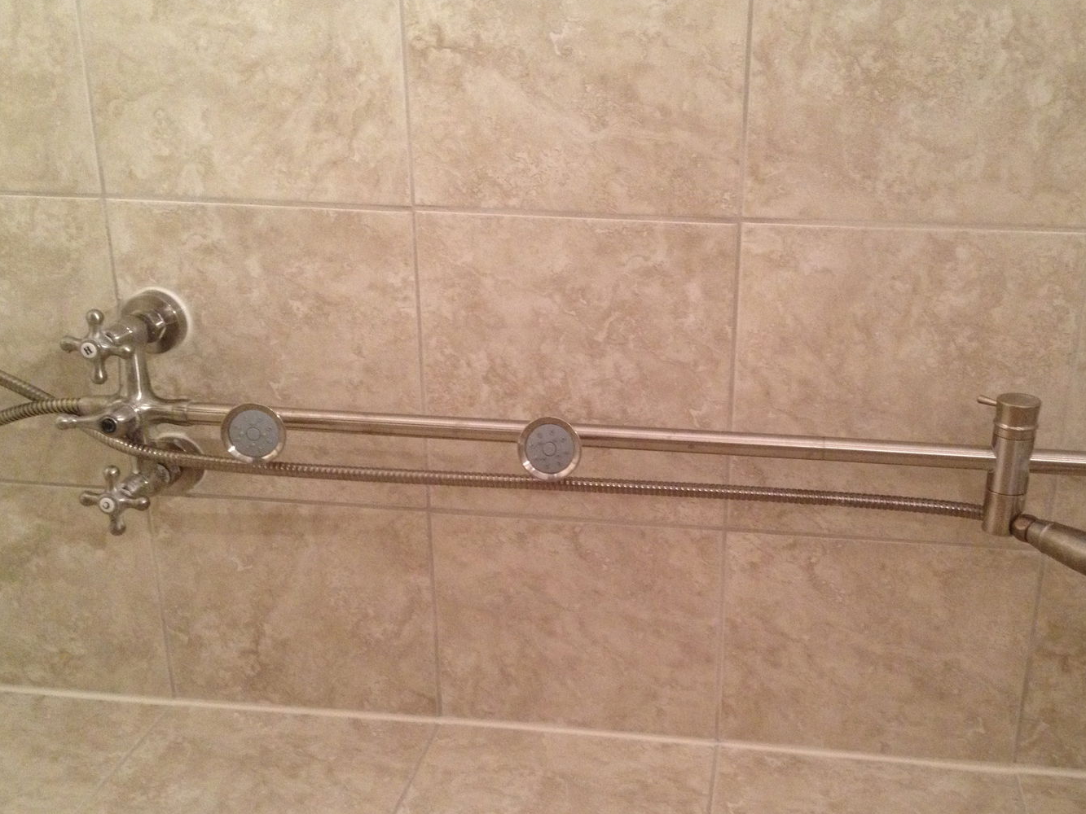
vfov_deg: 34.3
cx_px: 624
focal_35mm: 42
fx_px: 1318
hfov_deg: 44.7
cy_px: 476
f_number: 2.4
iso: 250
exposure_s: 1/20
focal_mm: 4.28
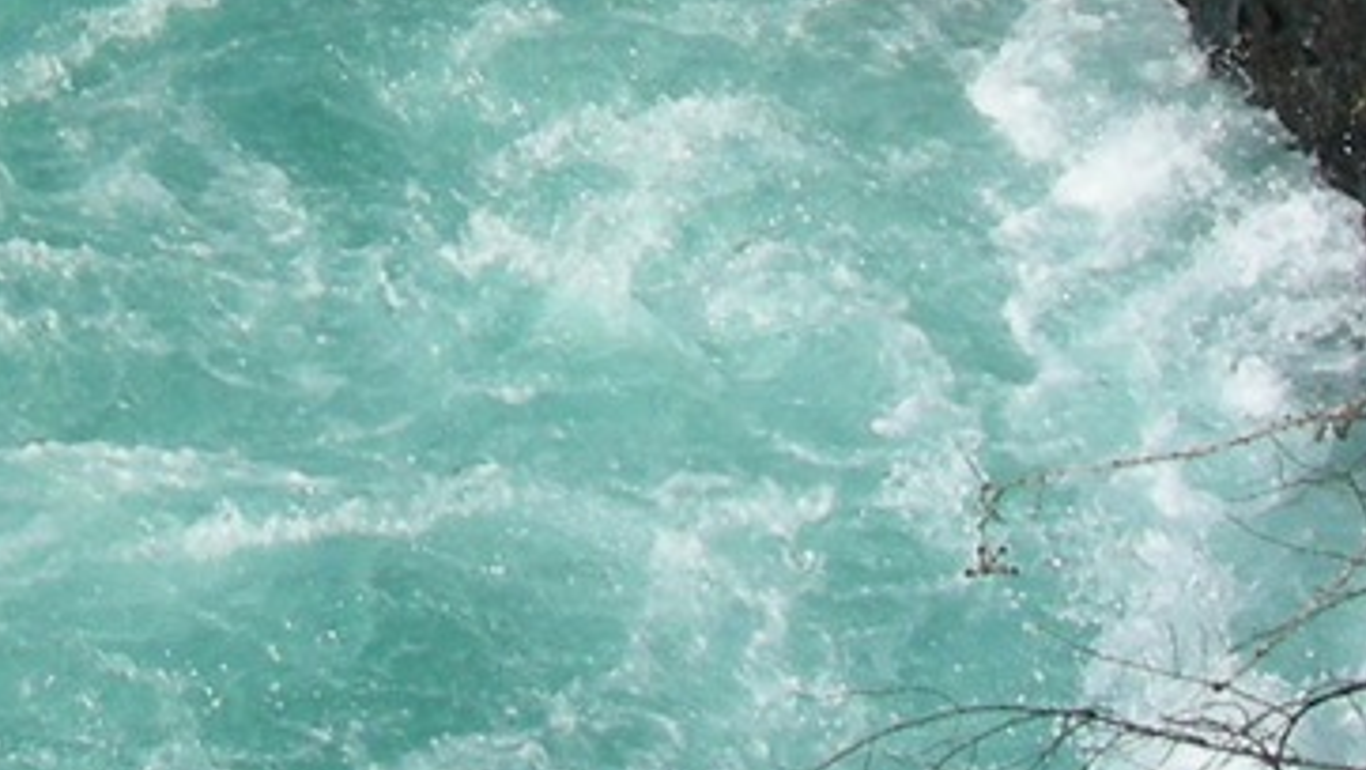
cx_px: -543
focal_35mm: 151
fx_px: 5472
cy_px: -989
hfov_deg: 13.6
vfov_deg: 7.6
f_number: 5.6
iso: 50
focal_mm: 6.3
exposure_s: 1/392
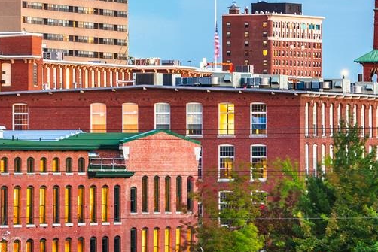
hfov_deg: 4.0
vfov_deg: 2.7
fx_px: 5325
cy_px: 59
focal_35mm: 507
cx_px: -175
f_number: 8
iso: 200
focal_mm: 120
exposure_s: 15
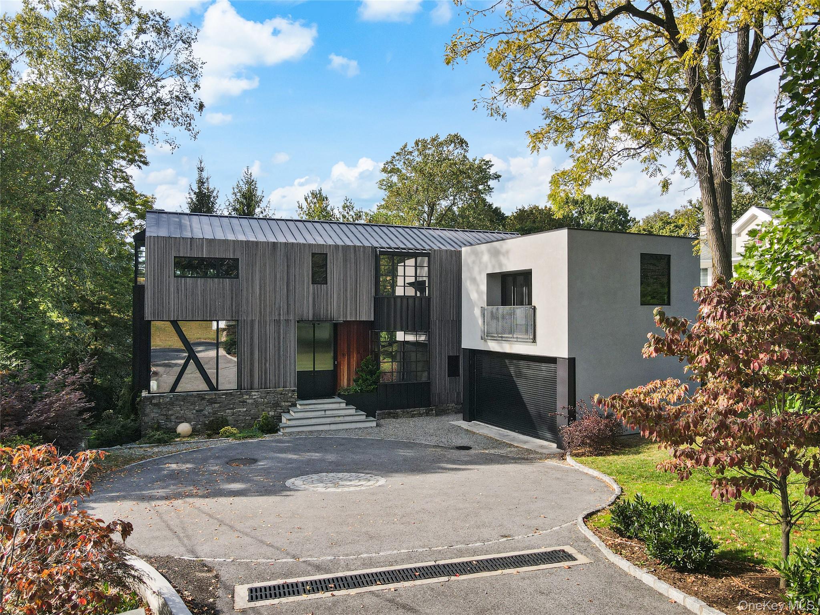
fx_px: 569
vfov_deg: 56.8
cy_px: 308
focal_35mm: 24
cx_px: 410
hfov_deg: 71.6
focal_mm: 4.5
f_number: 2.8
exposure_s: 1/320
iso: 100
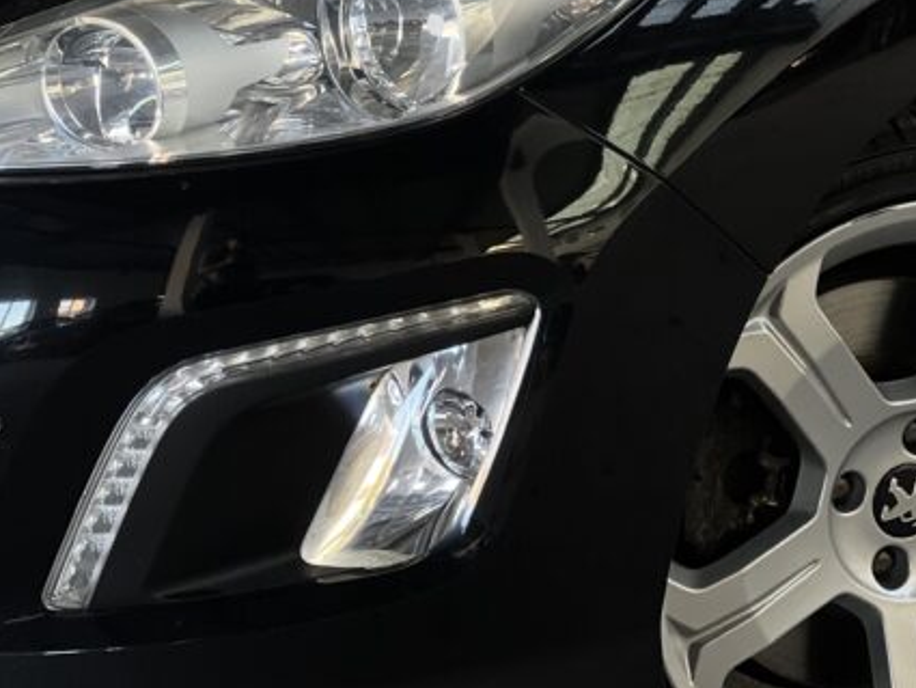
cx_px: 478
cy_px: 198
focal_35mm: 145
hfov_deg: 13.6
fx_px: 3838
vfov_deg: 10.2
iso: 200
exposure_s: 1/40
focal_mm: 9
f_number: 2.8
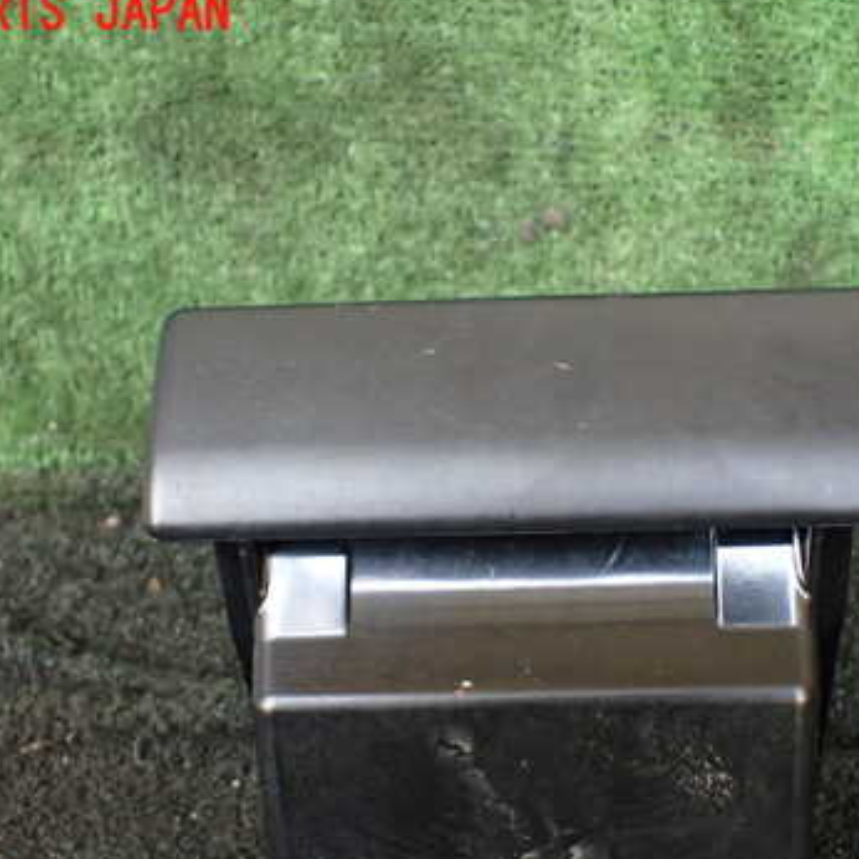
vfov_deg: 36.6
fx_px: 1291
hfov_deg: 36.6
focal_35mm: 46
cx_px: 524
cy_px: 541
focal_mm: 5.4
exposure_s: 1/125
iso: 500
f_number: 2.3
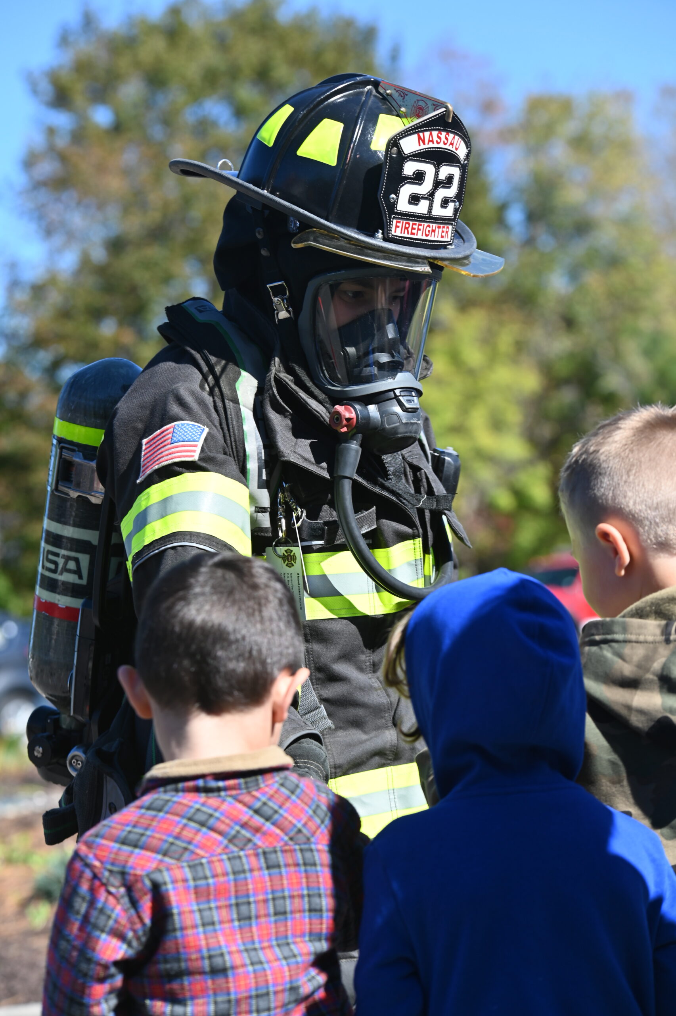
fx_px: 3157
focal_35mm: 112
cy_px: 508
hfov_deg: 12.2
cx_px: 338
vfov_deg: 18.3
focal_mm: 112
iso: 140
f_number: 5.6
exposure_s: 1/500
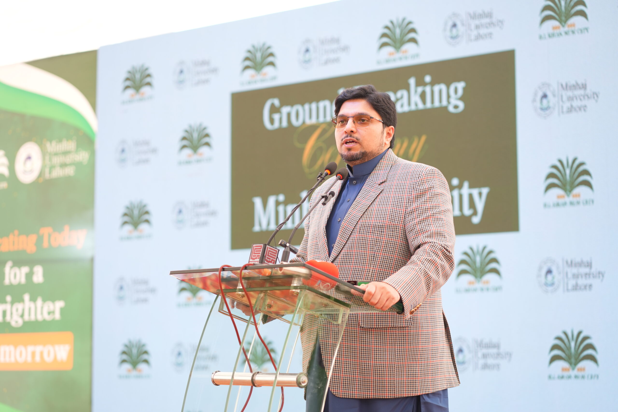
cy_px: 206
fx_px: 1459
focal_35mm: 85
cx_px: 309
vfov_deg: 16.1
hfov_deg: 23.9
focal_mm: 85
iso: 200
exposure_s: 1/250
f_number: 2.8
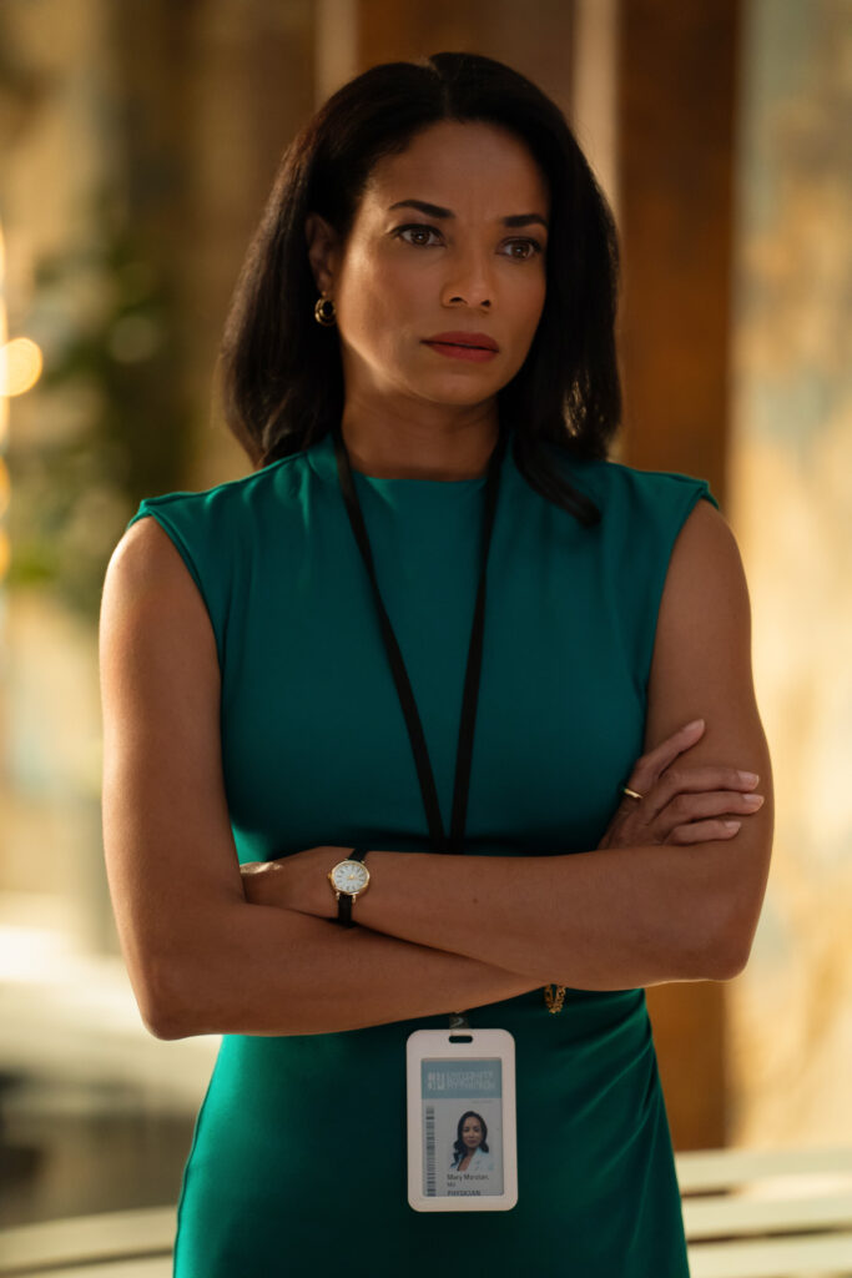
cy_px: 639
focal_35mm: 148
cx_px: 426
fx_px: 5252
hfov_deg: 9.3
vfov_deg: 13.9
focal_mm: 148
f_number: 2.8
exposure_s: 1/160
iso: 3200
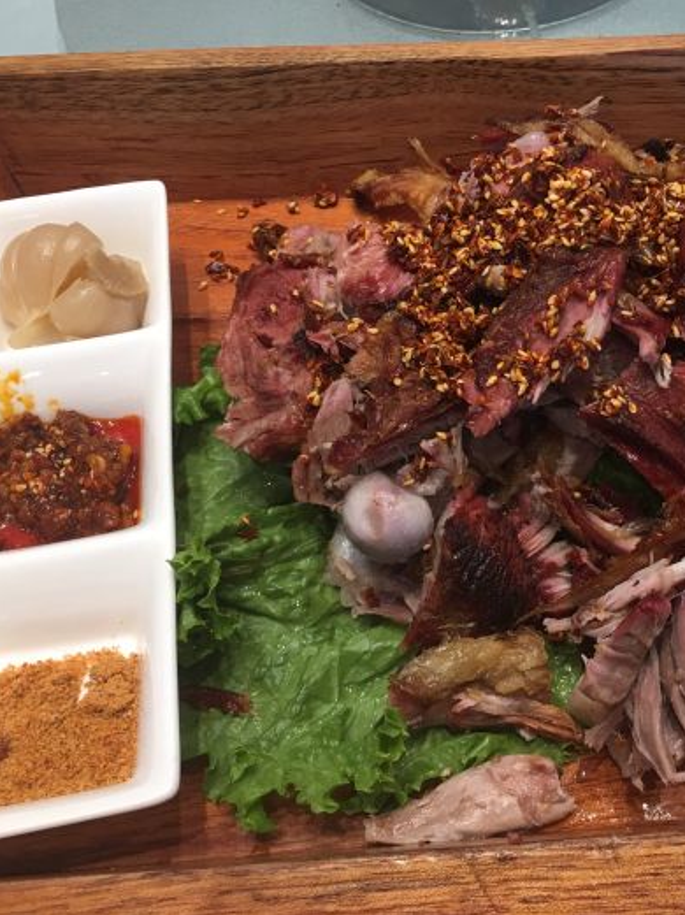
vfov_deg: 47.9
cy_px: 458
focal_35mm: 39
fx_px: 1030
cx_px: 527
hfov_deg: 35.8
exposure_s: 1/17
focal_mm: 4.15
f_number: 2.2
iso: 32
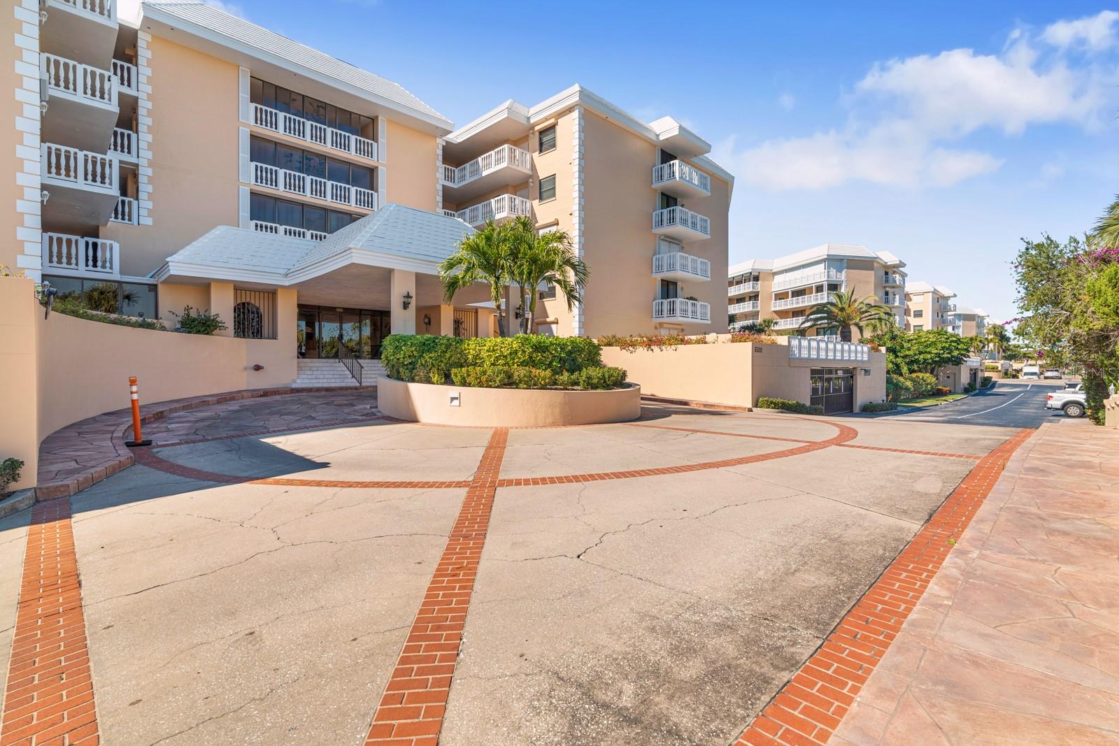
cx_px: 560
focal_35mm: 17
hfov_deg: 93.3
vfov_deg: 70.5
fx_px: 528
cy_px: 373
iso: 250
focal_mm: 17
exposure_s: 1/125
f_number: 8
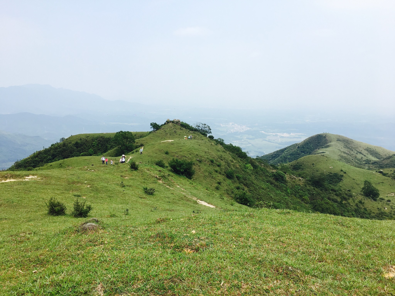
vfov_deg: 48.2
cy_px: 148
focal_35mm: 29
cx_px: 198
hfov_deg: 61.7
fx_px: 331
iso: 25
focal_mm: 4.15
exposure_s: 1/1304
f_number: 2.2
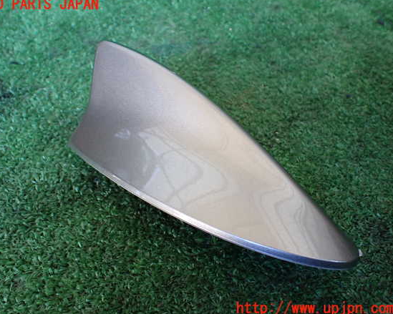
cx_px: 183
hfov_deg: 55.6
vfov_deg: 45.8
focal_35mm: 32
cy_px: 157
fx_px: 372
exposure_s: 1/125
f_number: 2.3
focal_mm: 5.4
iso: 500
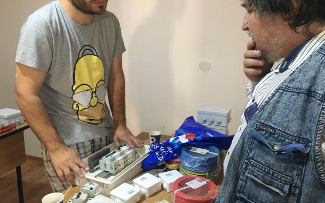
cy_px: 97
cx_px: 162
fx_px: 275
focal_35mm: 31
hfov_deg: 61.2
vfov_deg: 40.6
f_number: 2.2
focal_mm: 4.15
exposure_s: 1/25
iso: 200
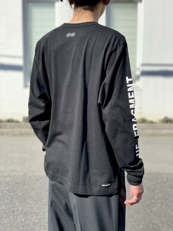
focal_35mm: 52
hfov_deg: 28.0
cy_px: 116
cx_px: 86
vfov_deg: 36.8
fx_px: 347
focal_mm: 6
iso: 32
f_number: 2
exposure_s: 1/1065
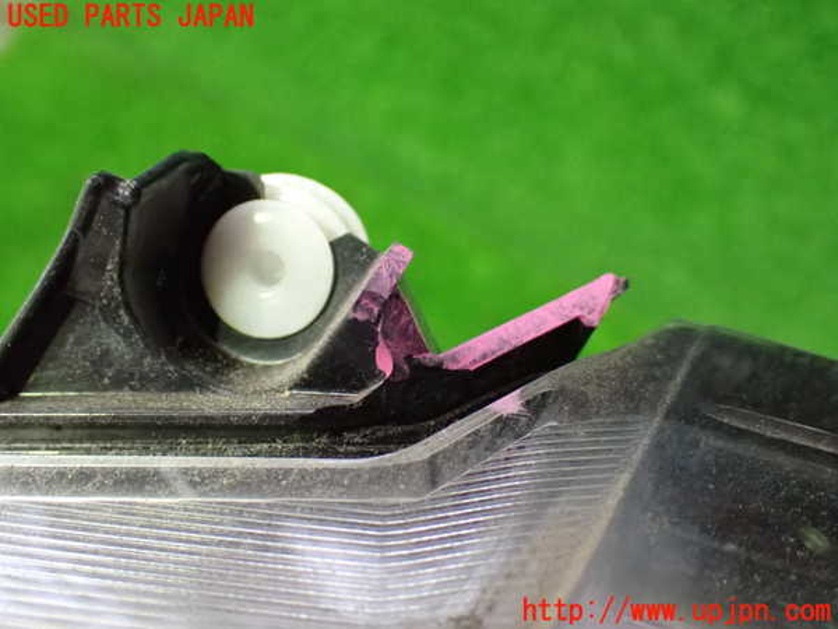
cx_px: 419
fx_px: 993
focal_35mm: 41
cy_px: 314
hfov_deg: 45.8
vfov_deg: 35.1
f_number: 2.8
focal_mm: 7.31
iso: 1600
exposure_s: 1/40
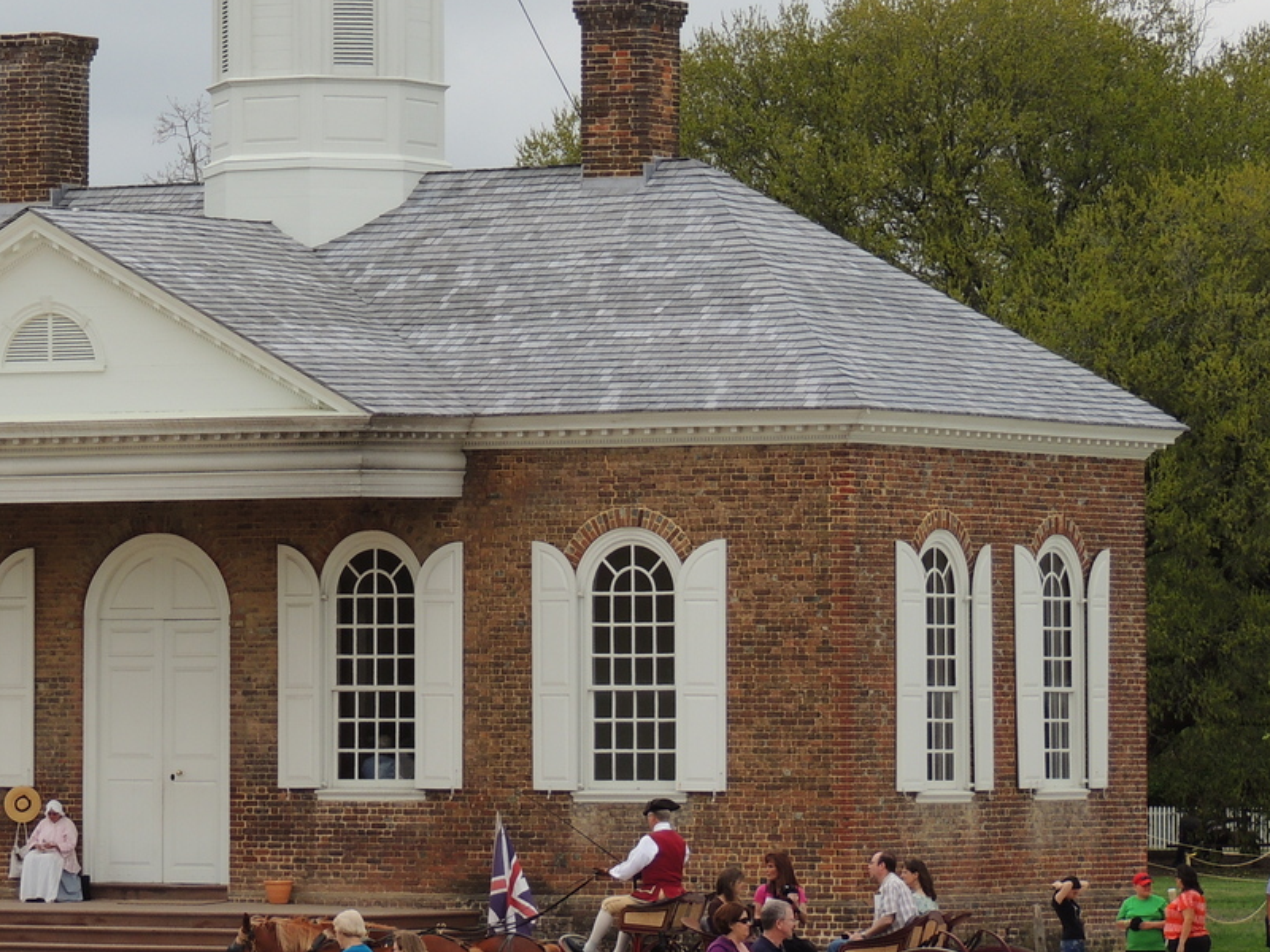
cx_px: 278
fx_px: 7925
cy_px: 194
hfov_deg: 9.1
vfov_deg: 6.9
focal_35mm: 216
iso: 100
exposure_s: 1/640
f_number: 4.3
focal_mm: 24
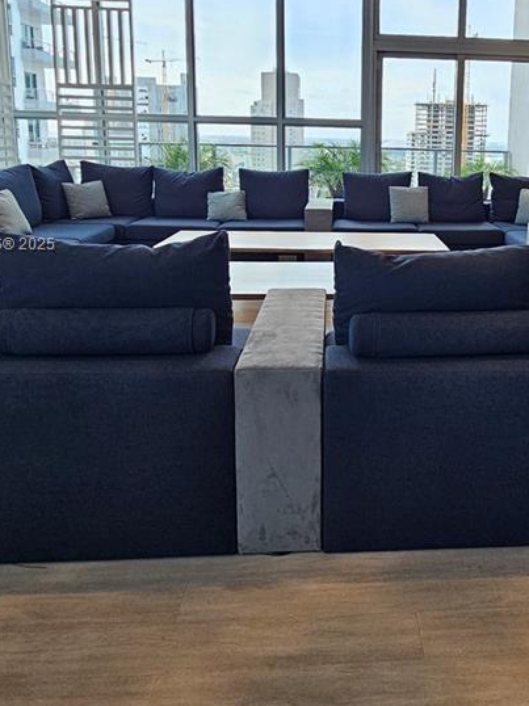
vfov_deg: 60.5
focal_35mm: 29
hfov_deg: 46.2
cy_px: 245
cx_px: 406
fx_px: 591
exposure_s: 1/122
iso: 50
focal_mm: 2.2
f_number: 2.2
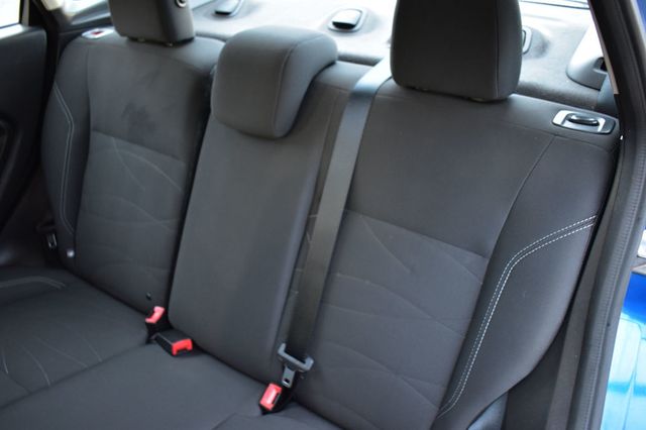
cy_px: 215
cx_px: 323
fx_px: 565
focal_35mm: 32
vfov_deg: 41.7
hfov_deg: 59.5
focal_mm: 21
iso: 1600
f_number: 3.8
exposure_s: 1/4
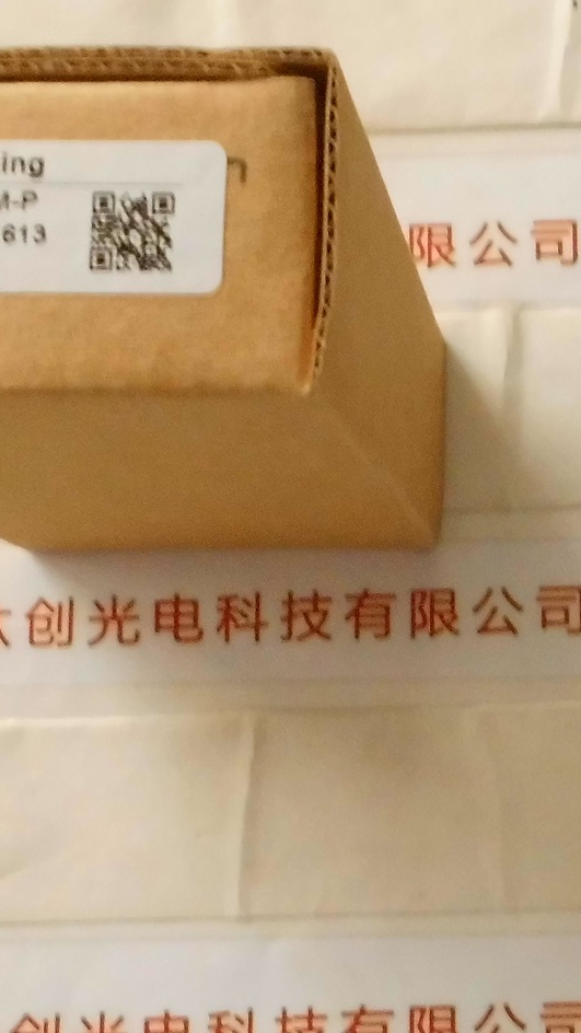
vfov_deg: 34.8
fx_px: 1643
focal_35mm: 60
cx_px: 642
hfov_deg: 19.2
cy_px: 607
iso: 400
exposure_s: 1/19
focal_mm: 4.6
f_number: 3.2
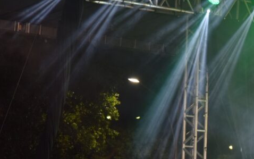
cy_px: 153
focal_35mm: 180
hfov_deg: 11.5
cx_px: 270
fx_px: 1247
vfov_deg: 7.3
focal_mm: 55
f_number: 5.6
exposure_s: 1/125
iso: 640
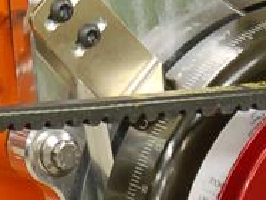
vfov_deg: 2.5
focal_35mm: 589
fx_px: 4523
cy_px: 17
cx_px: -6
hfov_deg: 3.4
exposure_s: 1/2
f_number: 7.1
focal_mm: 66
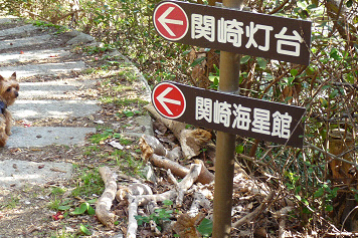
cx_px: 180
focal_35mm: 76
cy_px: 50
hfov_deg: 26.7
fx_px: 755
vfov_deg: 17.8
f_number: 3.2
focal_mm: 8.7
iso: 100
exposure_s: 1/50
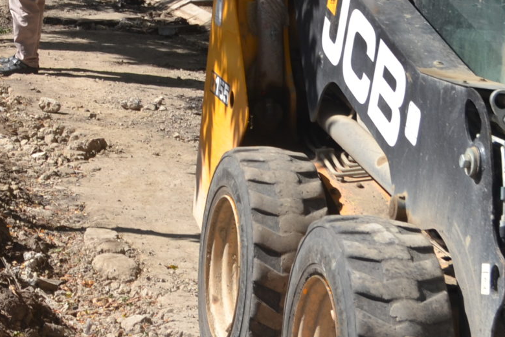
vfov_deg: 10.5
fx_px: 1795
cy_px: -112
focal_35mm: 128
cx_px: -122
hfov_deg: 15.4
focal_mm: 26
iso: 100
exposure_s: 1/200
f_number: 6.3
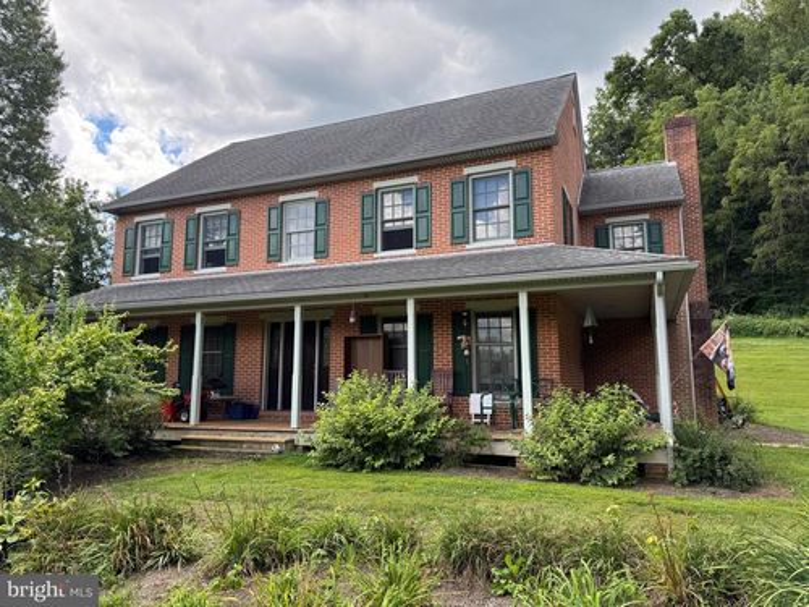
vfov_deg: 56.8
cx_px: 404
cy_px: 304
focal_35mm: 24
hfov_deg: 71.6
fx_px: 561
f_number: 1.78
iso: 80
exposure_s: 1/645
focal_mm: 6.76
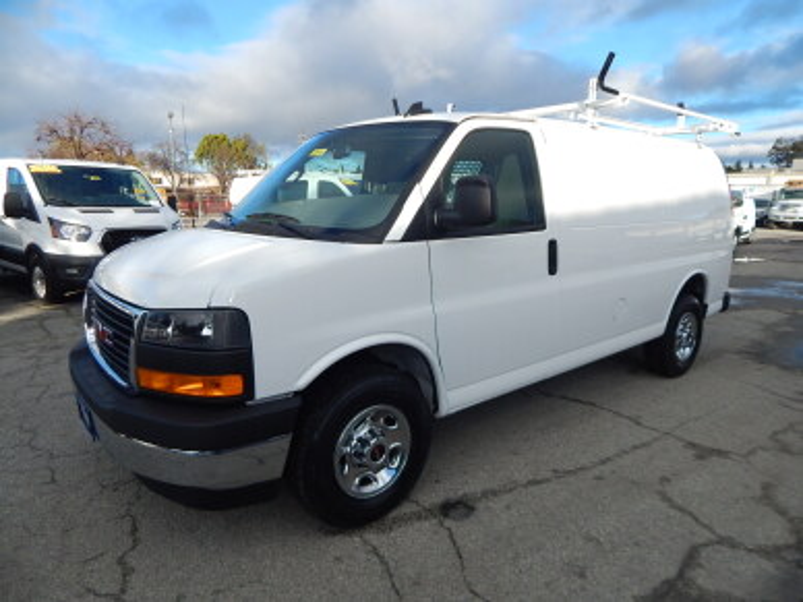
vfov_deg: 61.1
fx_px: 510
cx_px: 402
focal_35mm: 22
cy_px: 301
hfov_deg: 76.4
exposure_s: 1/1000
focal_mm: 4
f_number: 3
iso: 125
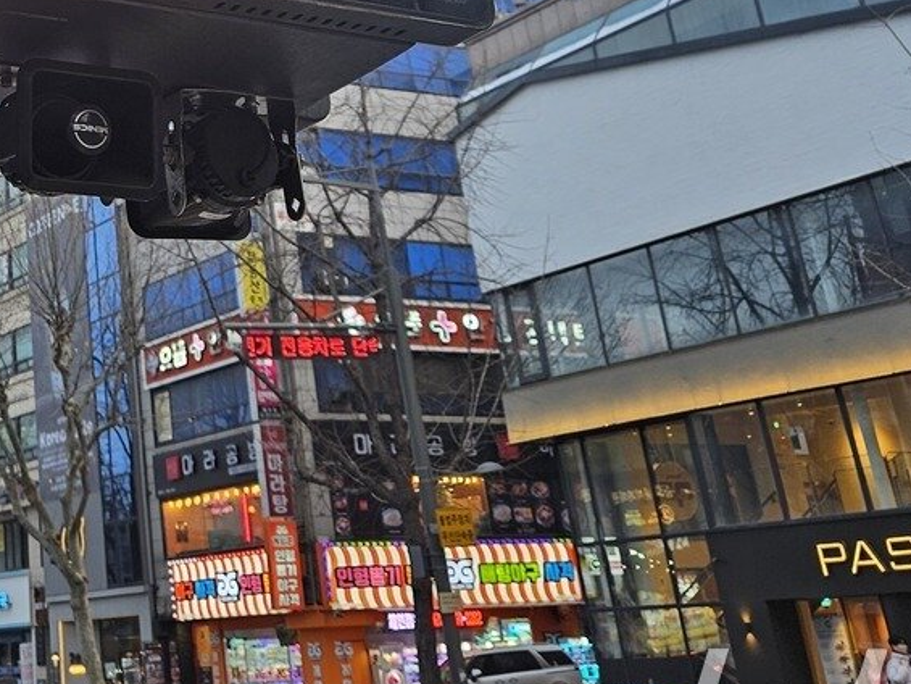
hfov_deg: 31.6
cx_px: 37
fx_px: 1500
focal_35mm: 57
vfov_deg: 24.3
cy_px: -23
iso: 25
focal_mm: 5.4
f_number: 1.8
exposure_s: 1/79
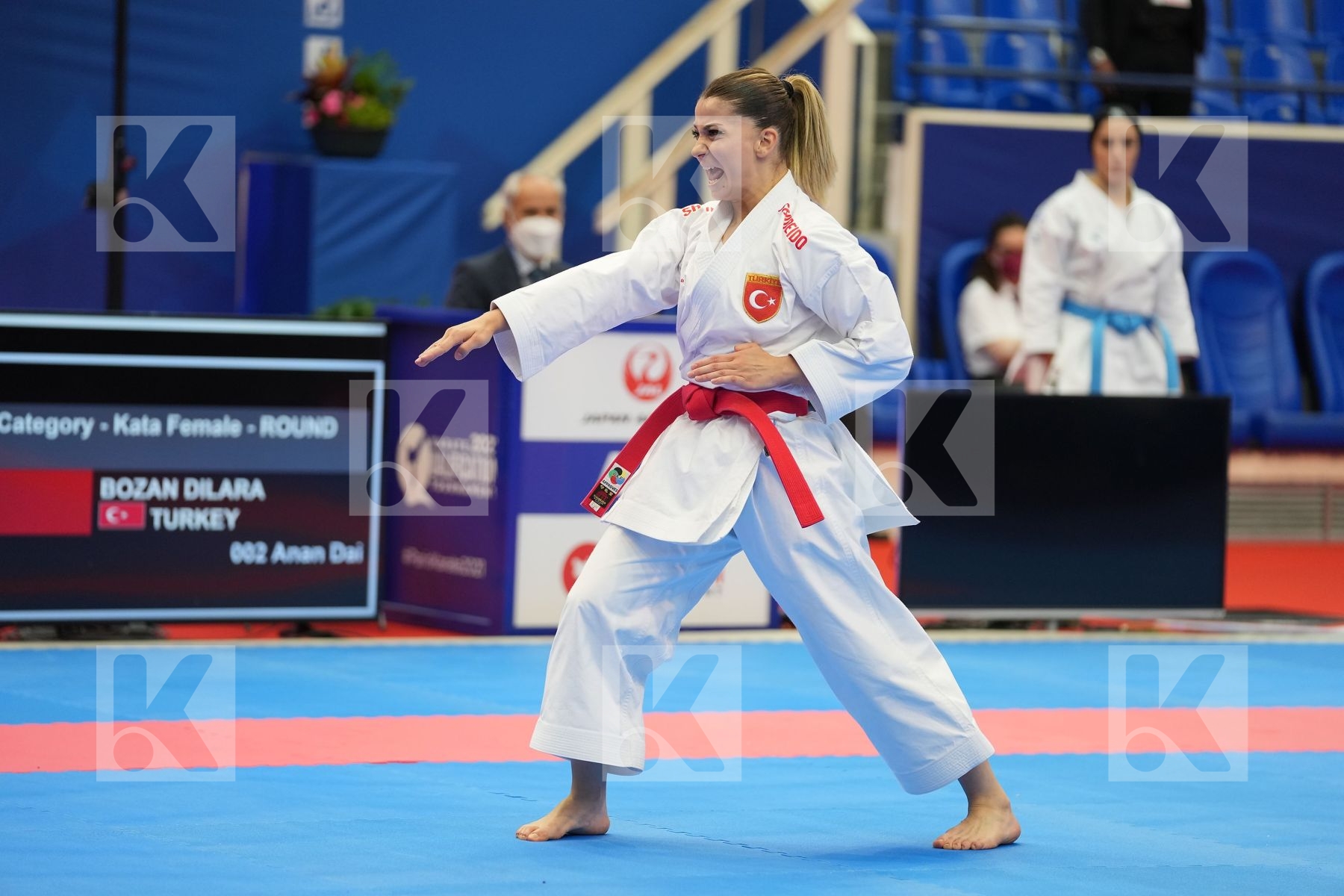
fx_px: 5637
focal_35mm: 151
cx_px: 672
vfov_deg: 9.1
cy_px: 448
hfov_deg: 13.6
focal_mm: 151
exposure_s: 1/500
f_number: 2.8
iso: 1000
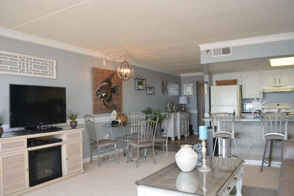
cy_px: 98
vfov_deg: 47.9
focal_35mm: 27
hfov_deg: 67.4
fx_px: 220
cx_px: 147
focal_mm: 18
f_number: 4
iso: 200
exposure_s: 1/60
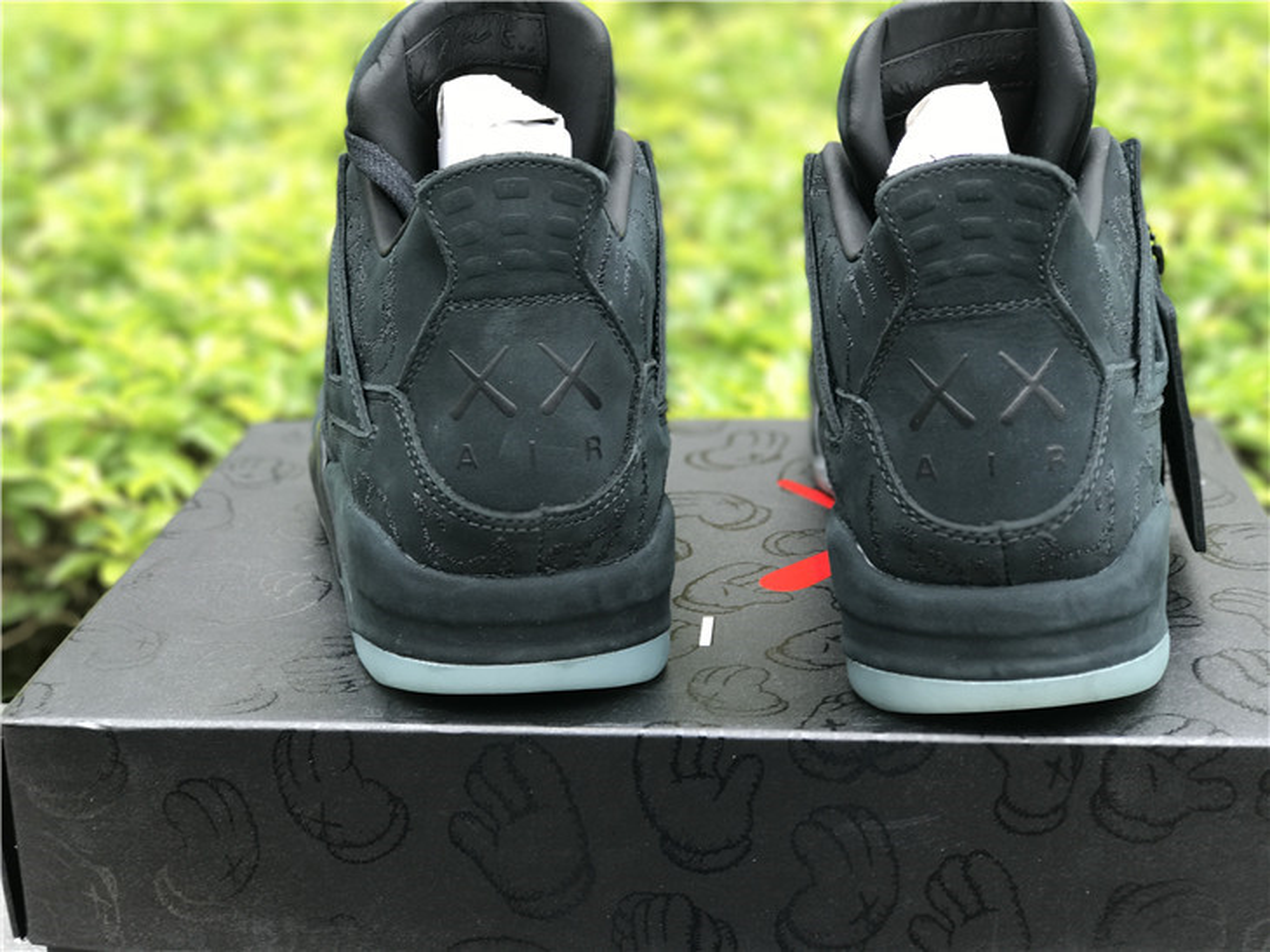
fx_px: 2091
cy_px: 476
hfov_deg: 33.8
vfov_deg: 25.6
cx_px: 635
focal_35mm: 57
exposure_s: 1/50
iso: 25
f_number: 2.8
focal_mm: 6.6
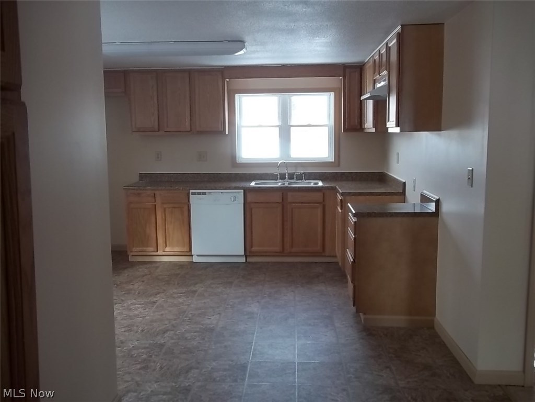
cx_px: 268
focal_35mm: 32
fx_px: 495
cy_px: 201
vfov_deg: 44.2
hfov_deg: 56.8
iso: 80
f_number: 2.9
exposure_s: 1/30
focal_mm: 5.7
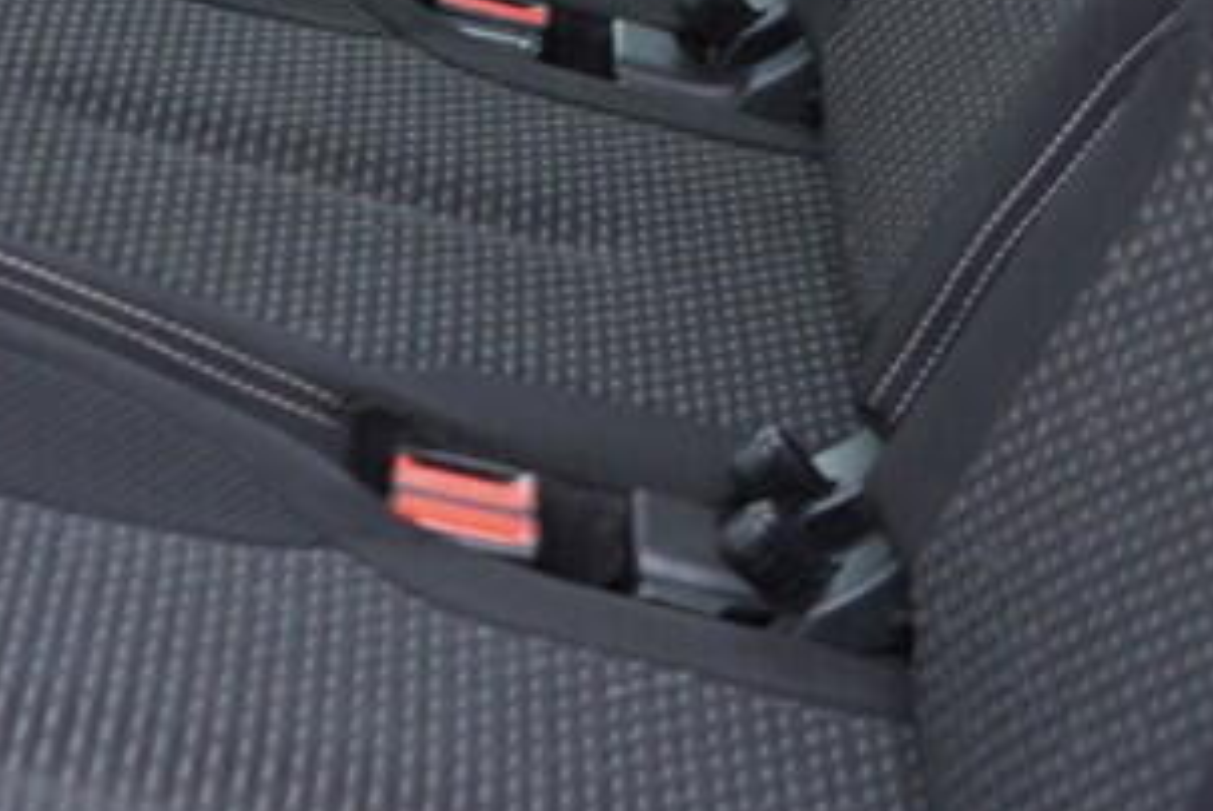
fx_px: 4115
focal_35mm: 122
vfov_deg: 11.0
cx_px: 349
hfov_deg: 16.7
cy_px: -235
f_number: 2.8
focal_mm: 24
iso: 250
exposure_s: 1/40
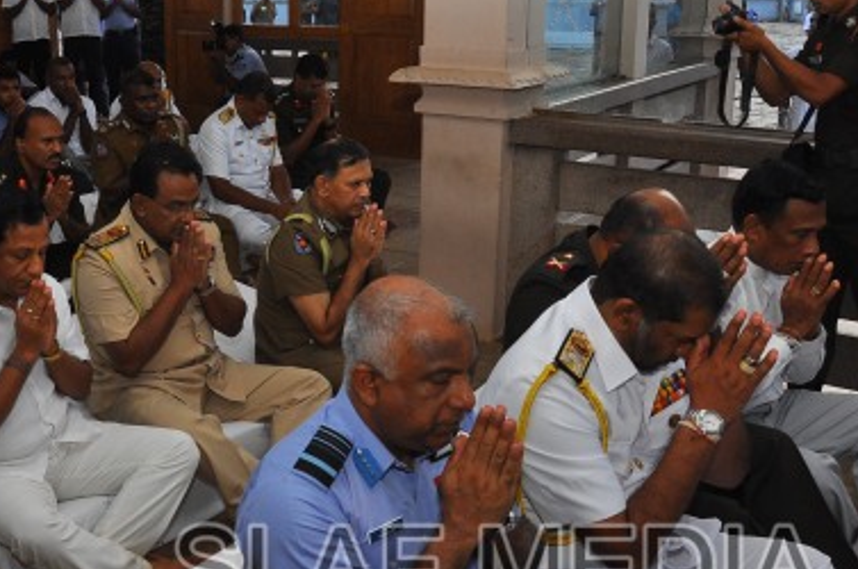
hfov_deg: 44.3
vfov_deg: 31.0
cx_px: 234
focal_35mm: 43
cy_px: 239
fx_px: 1023
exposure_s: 1/125
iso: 500
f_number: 7.1
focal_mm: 18
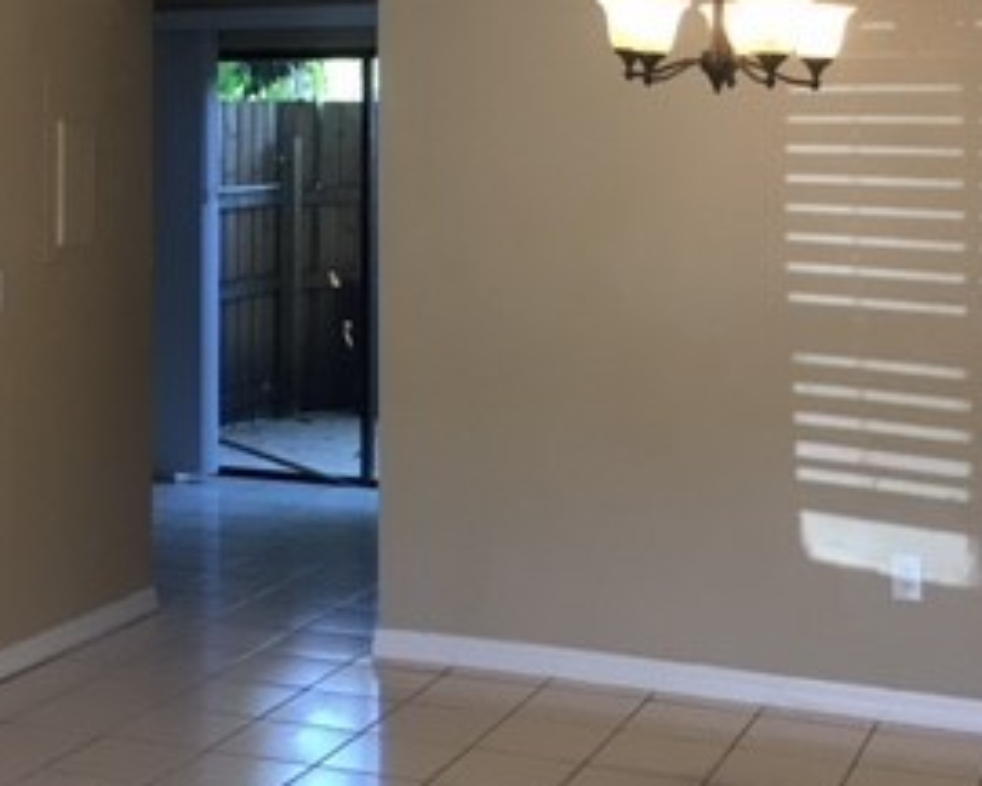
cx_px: 324
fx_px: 1947
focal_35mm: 67
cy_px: 113
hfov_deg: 28.1
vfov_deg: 22.4
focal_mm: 4.15
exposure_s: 1/30
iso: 25
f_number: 2.2
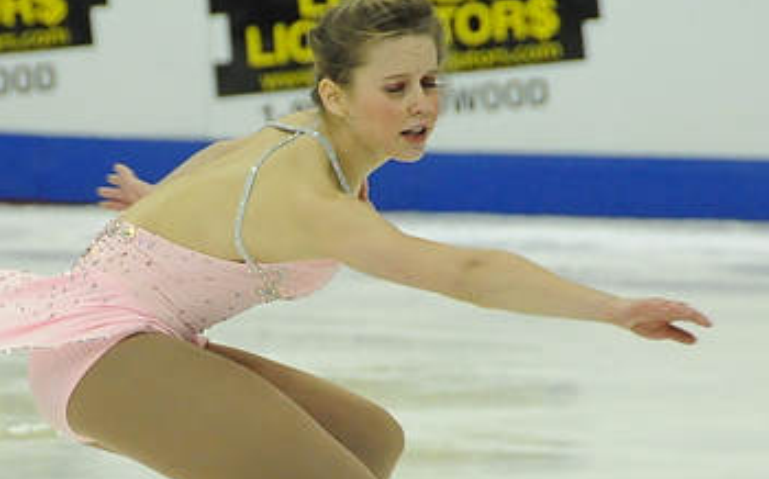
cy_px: 328
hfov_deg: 3.5
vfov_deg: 2.2
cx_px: 209
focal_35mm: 594
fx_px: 12437
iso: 3200
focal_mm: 170
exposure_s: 1/800
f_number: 5.6
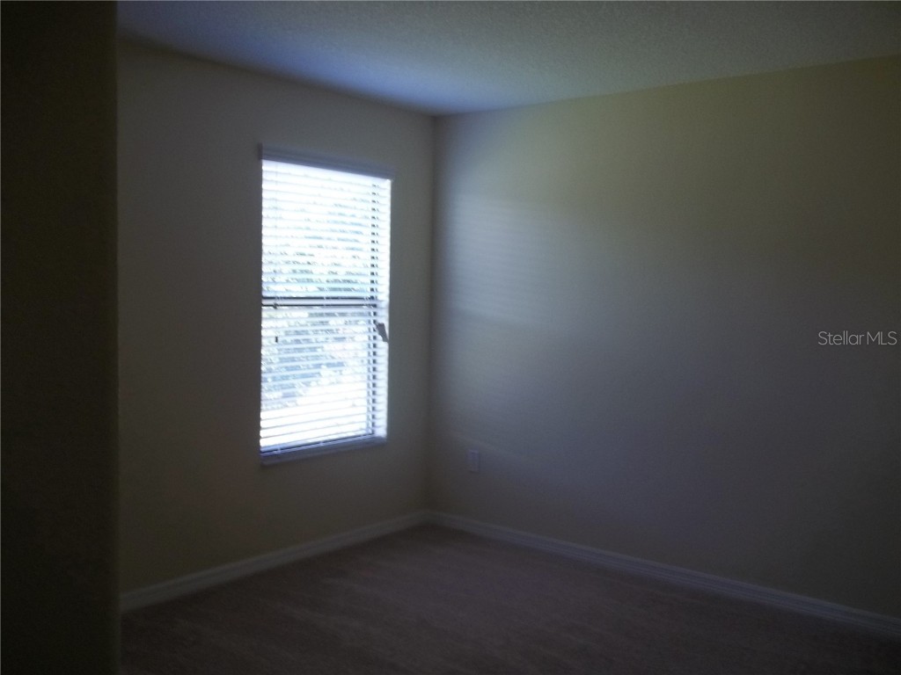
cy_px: 338
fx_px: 833
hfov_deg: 56.8
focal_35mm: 32
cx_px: 450
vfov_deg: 44.2
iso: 69
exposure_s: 1/30
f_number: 2.9
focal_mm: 5.7
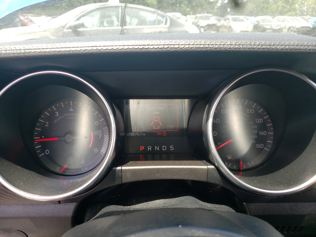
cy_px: 118
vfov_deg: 53.1
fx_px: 237
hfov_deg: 67.3
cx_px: 158
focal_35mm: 26
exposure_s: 1/345
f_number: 1.5
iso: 50
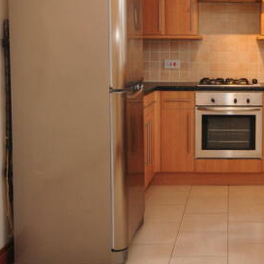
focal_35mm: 49
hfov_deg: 33.1
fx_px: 423
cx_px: 230
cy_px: 71
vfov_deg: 34.1
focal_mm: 16
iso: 800
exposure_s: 1/15
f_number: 8
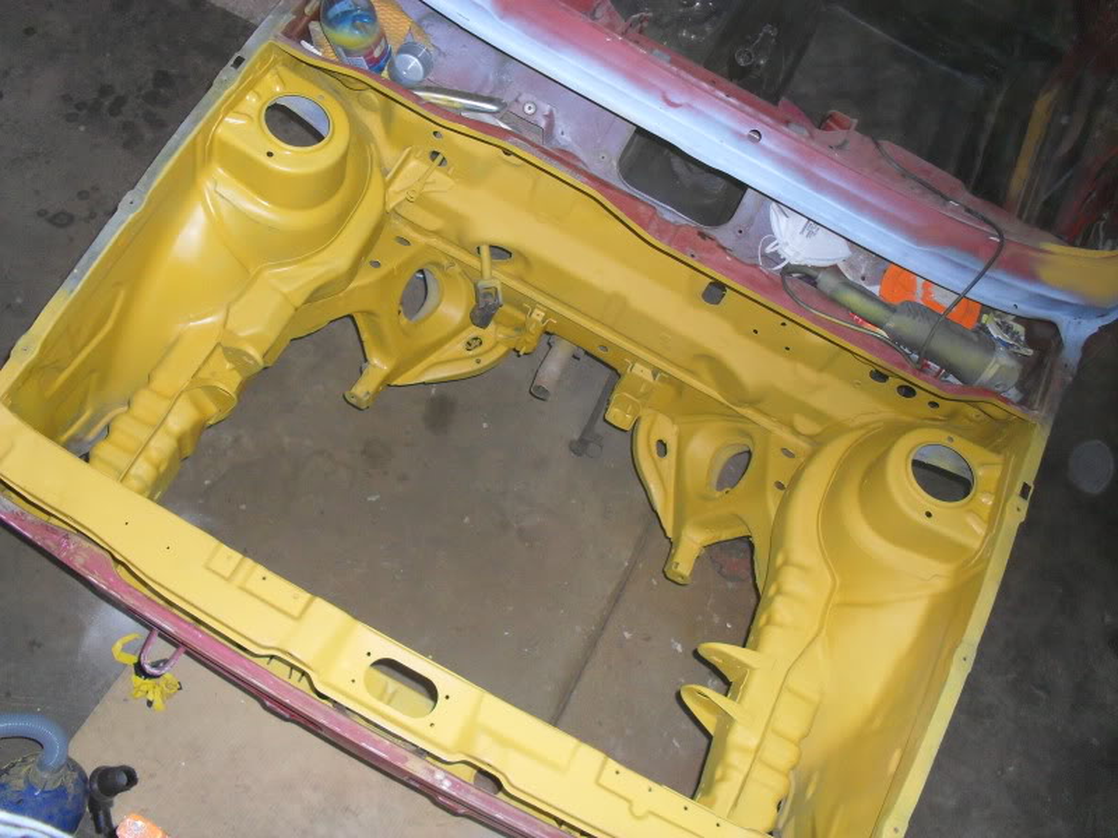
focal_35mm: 35
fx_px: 1130
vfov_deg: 40.7
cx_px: 559
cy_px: 419
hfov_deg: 52.6
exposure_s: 1/45
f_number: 3.2
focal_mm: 6.3
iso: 200
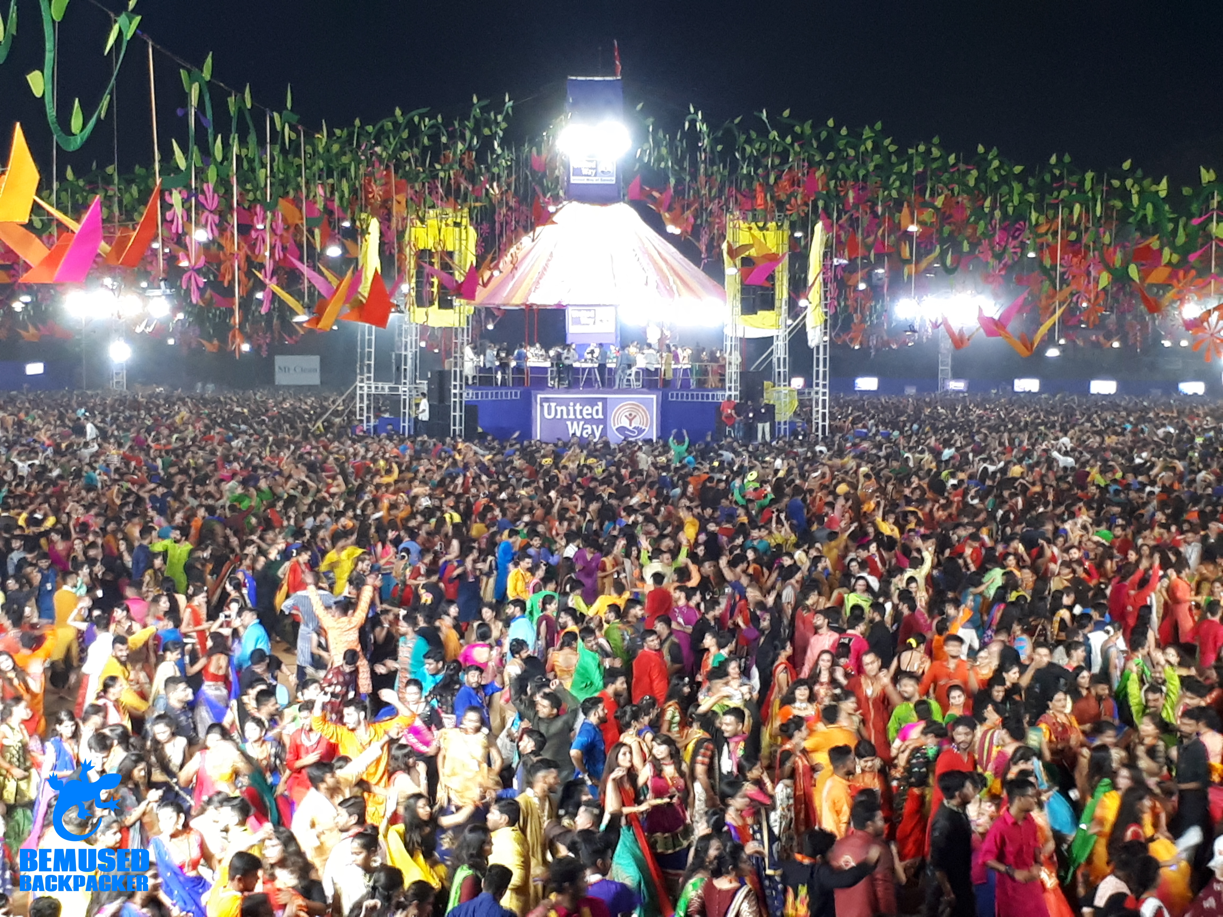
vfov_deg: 51.4
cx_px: 612
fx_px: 954
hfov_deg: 65.3
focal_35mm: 27
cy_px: 458
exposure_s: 1/17
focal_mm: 3.6
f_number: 1.9
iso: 160
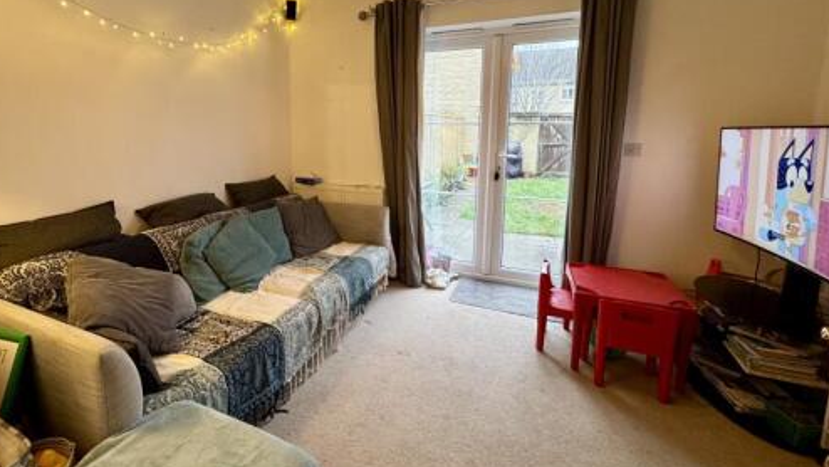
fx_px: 396
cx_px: 357
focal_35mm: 18
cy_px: 184
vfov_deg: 60.5
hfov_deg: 92.1
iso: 250
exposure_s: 1/50
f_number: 2.2
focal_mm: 2.22
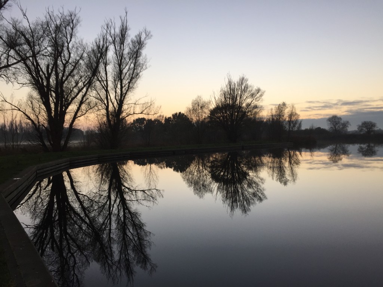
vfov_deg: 48.2
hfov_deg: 61.7
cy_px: 144
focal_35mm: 29
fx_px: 321
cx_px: 192
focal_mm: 4.15
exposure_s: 1/148
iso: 32
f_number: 2.2
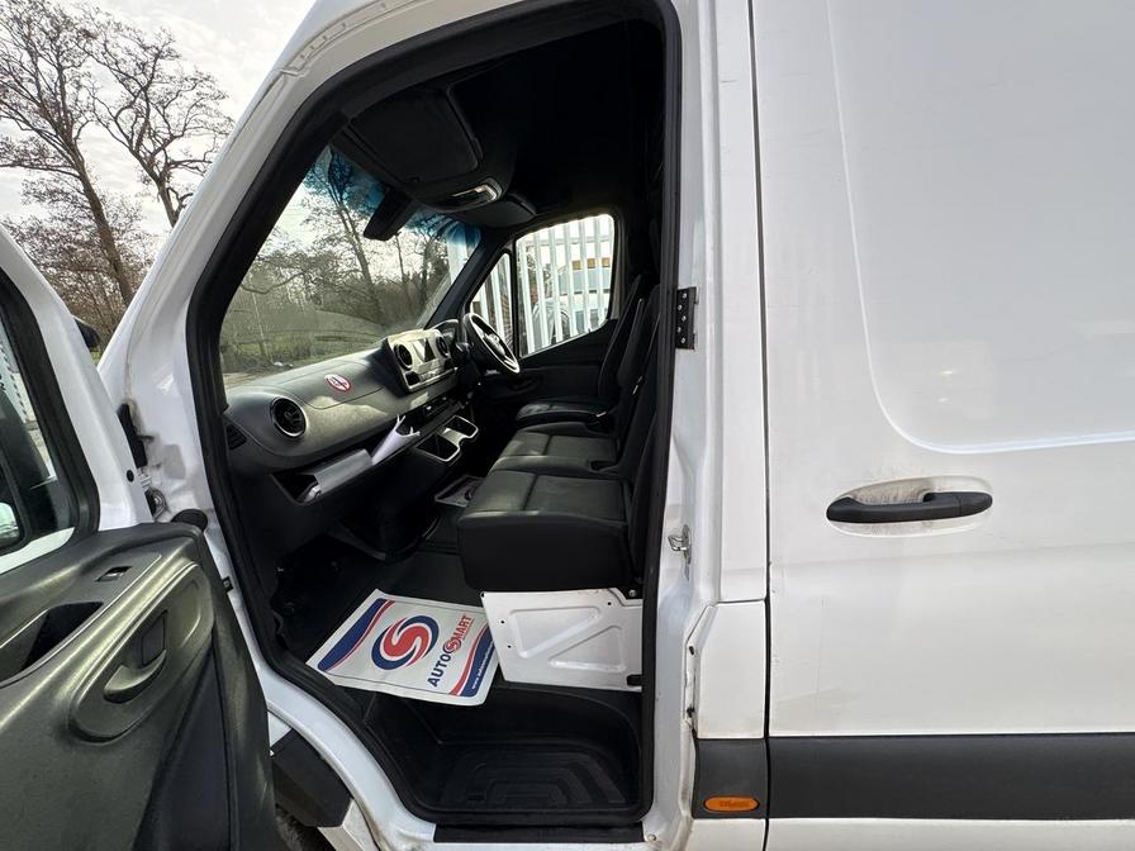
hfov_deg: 102.1
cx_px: 568
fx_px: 459
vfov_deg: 85.7
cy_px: 426
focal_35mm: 14
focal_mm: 2.22
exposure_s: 1/301
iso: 40
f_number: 2.2
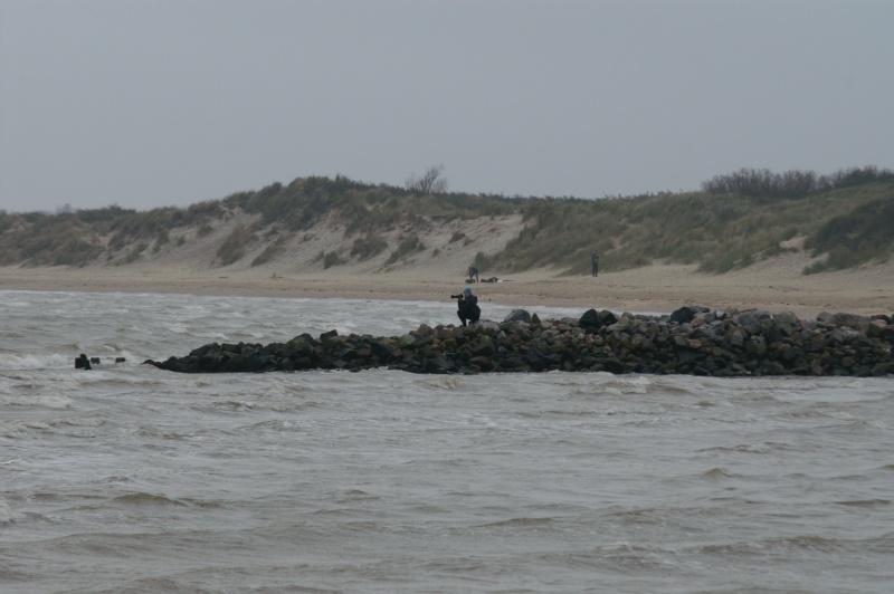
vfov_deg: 4.6
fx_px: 7444
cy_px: 297
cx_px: 447
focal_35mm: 300
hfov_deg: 6.9
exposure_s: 1/200
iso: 400
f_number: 10
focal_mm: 200
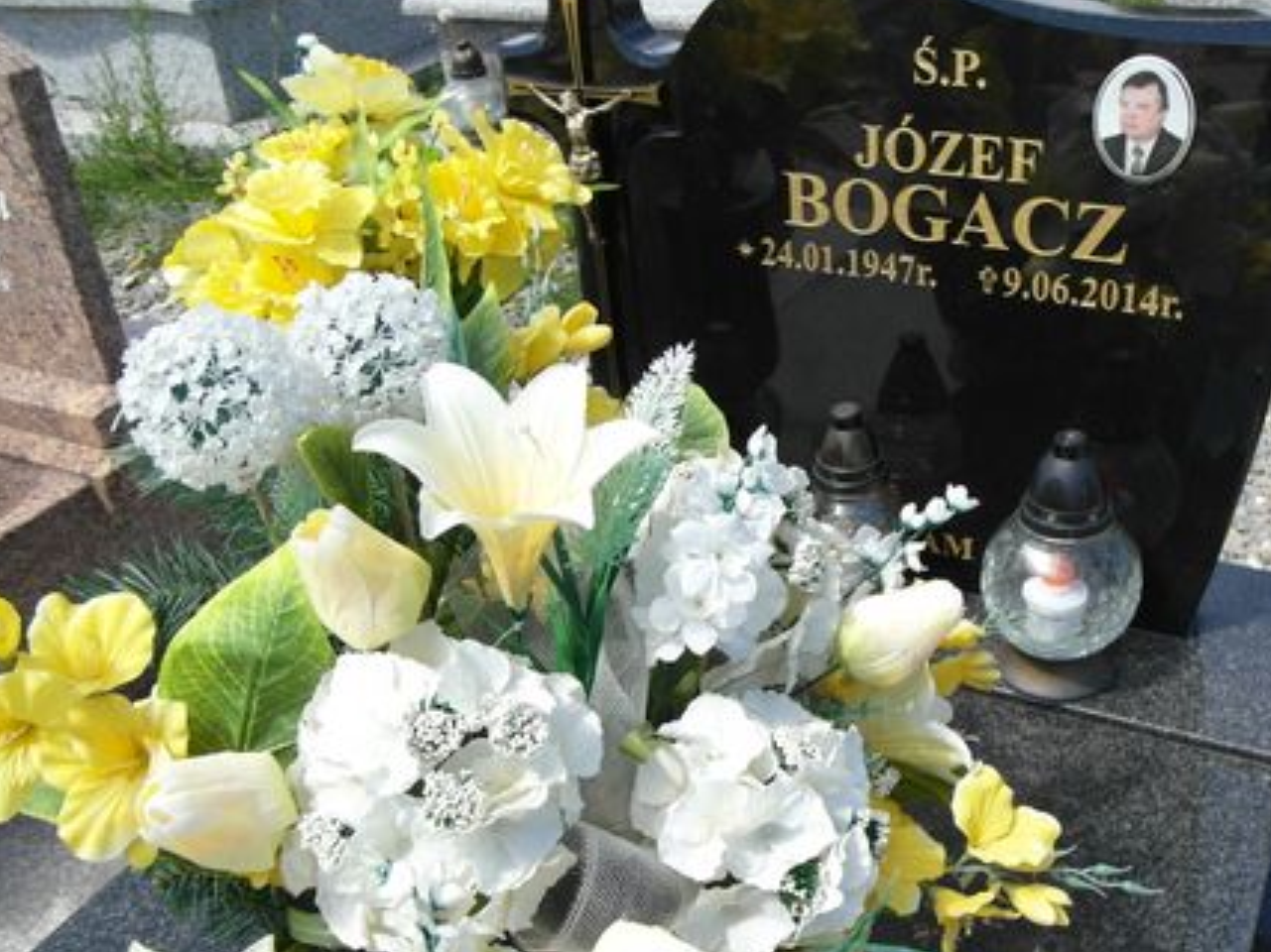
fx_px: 1321
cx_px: 795
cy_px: 530
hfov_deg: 50.8
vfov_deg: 39.6
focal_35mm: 36
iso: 80
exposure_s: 1/1500
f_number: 2.5
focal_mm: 5.2
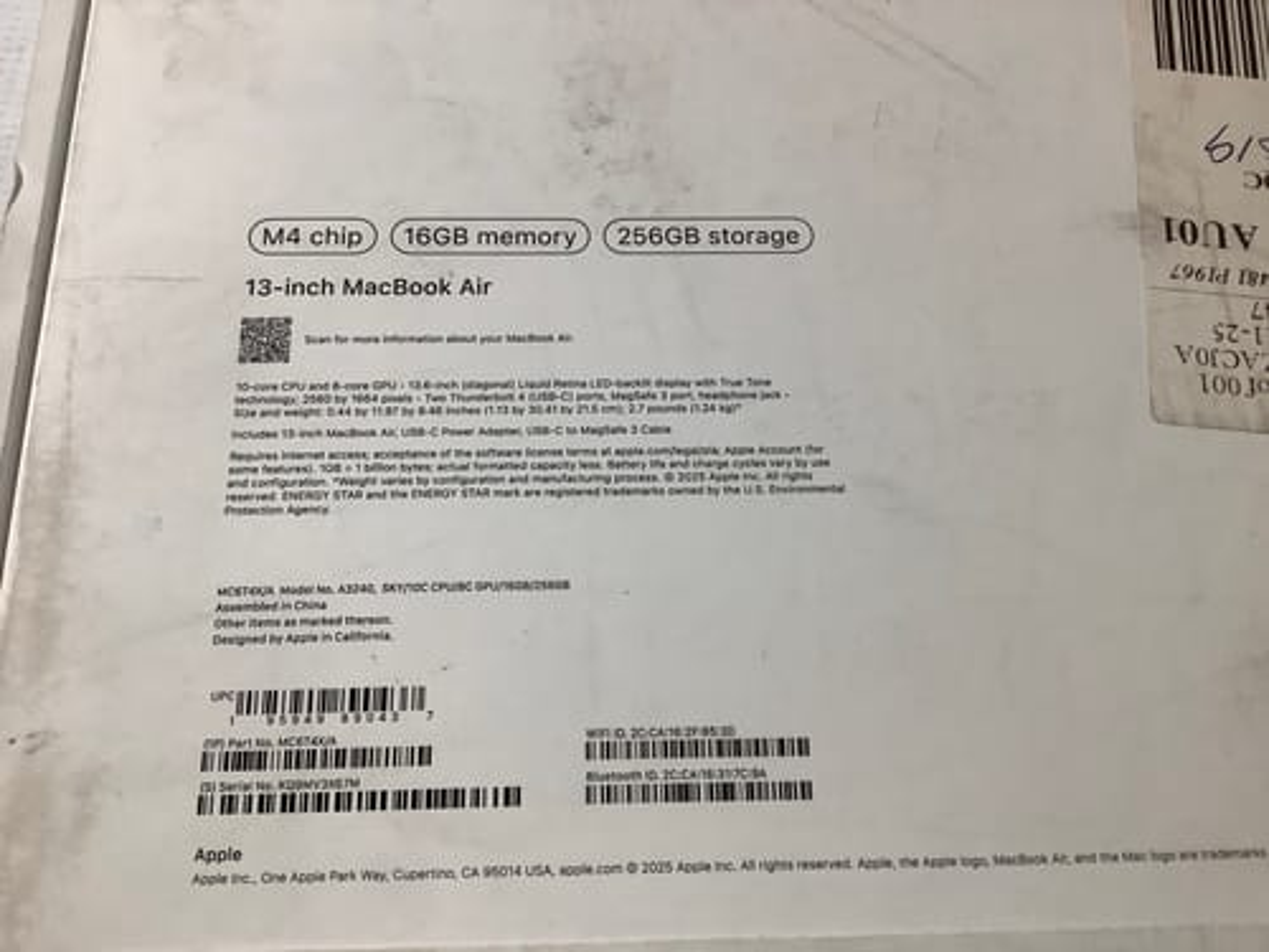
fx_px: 1136
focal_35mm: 31
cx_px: 634
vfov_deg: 45.4
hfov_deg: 58.4
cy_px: 476
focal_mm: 3.3
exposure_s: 1/50
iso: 80
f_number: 2.4
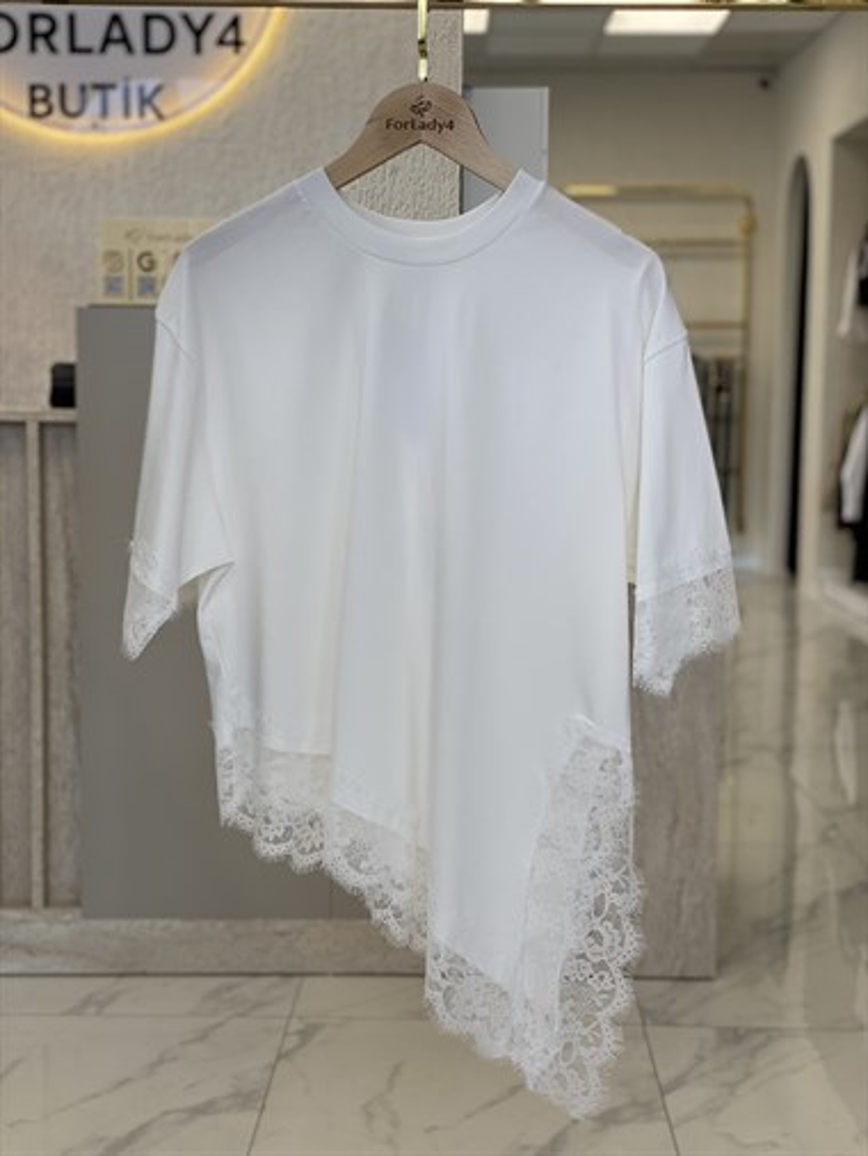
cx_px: 434
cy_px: 578
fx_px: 1737
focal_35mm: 52
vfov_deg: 36.8
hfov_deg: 28.1
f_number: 2
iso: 40
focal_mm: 6
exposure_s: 1/122
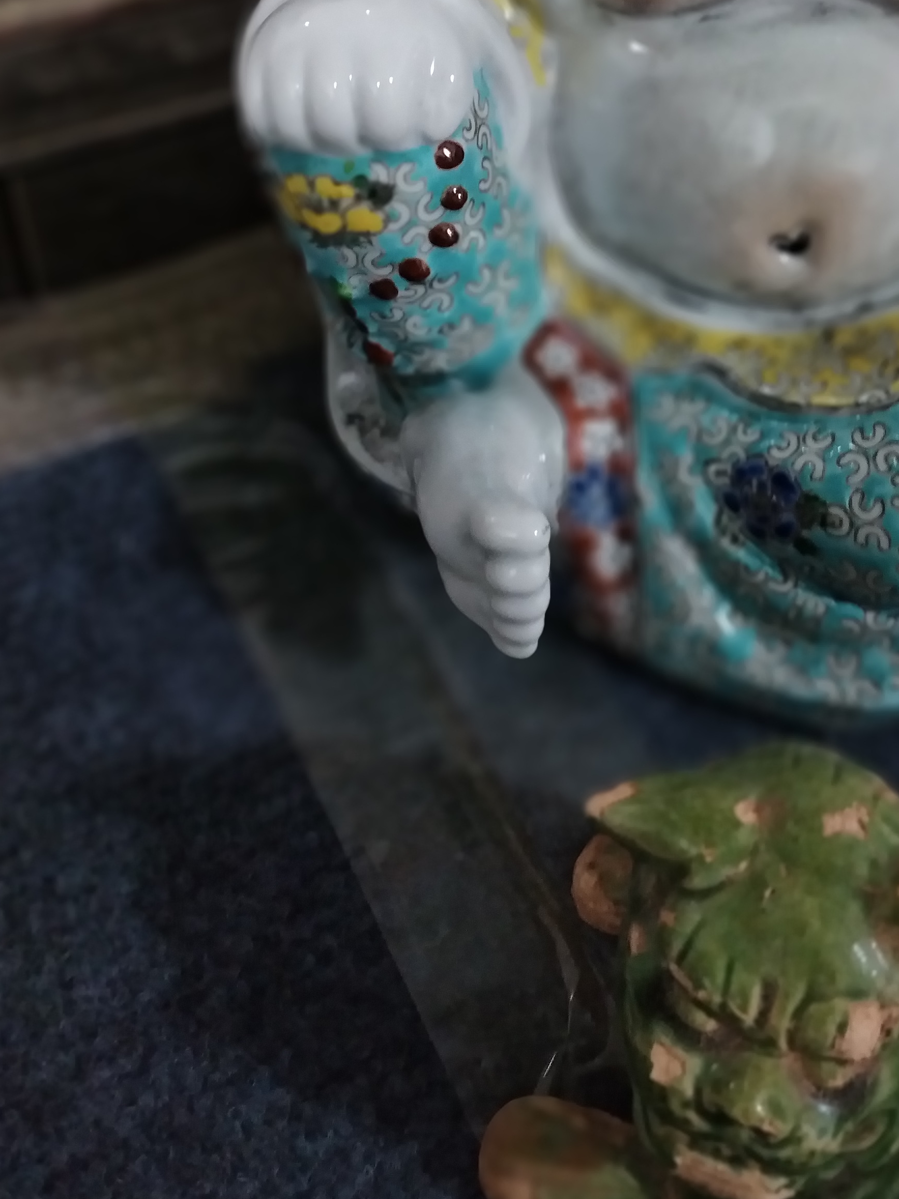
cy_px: 247
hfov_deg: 31.0
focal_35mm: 46
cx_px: 657
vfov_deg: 39.7
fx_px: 1593
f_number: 1.8
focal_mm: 4.26
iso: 776
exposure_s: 1/33.3
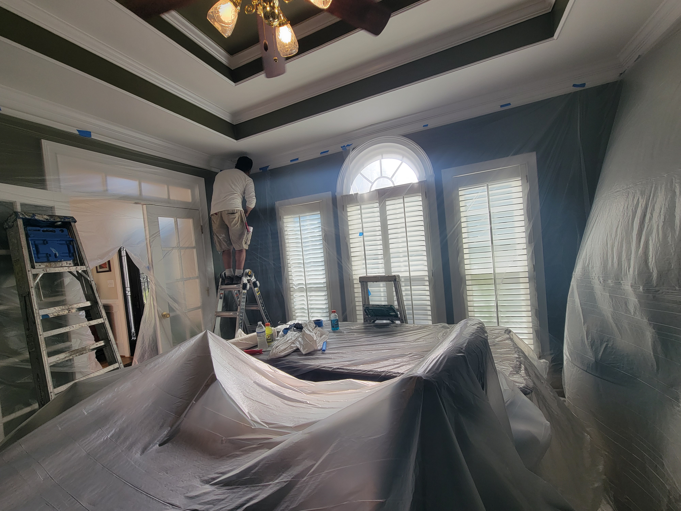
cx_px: 340
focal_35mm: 13
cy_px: 256
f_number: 2.2
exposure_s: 1/191
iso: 50
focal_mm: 2.2
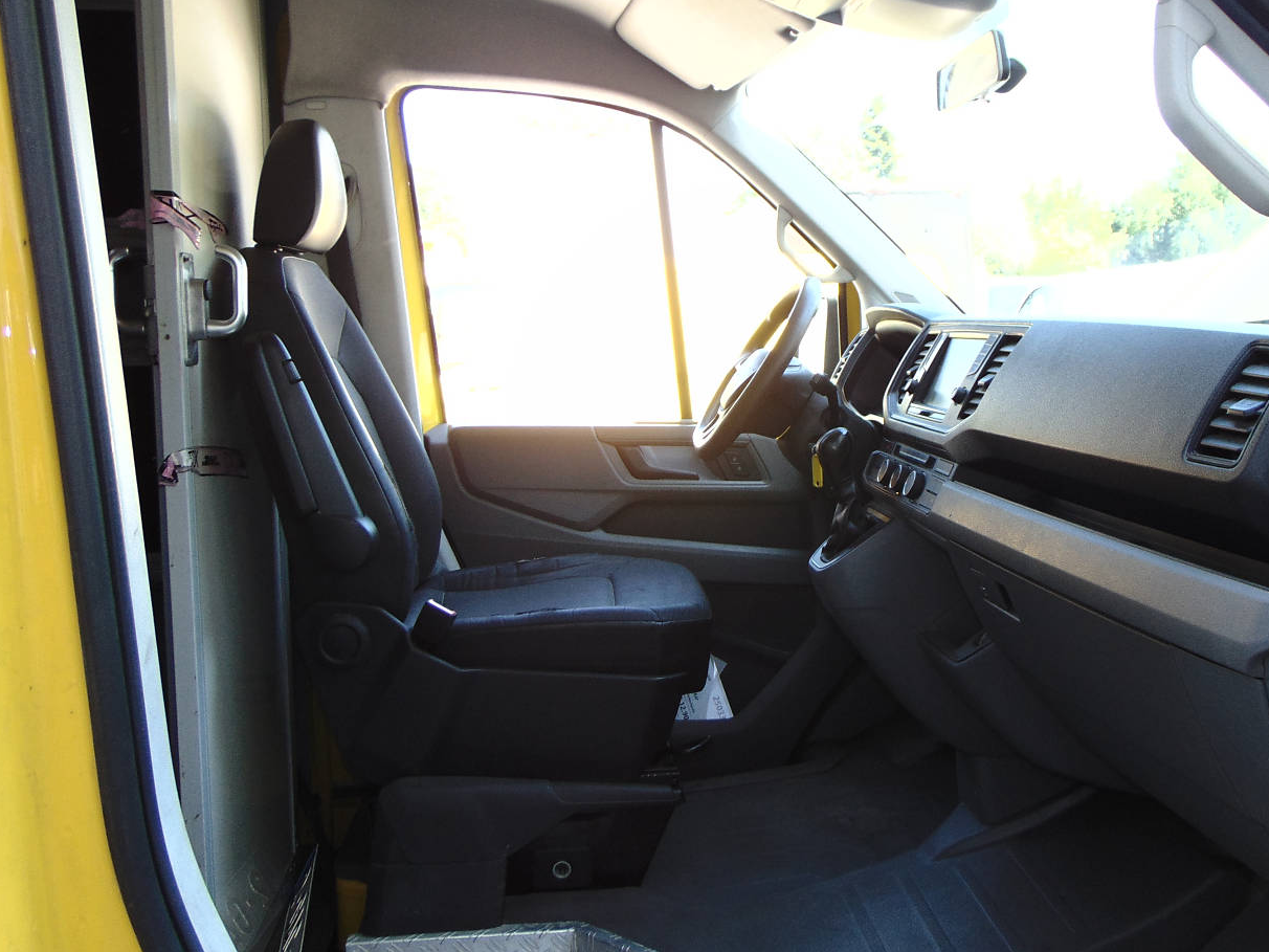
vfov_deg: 42.9
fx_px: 1210
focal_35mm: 33
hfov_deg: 55.2
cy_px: 417
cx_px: 707
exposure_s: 1/60
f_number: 3
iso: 80
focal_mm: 4.5
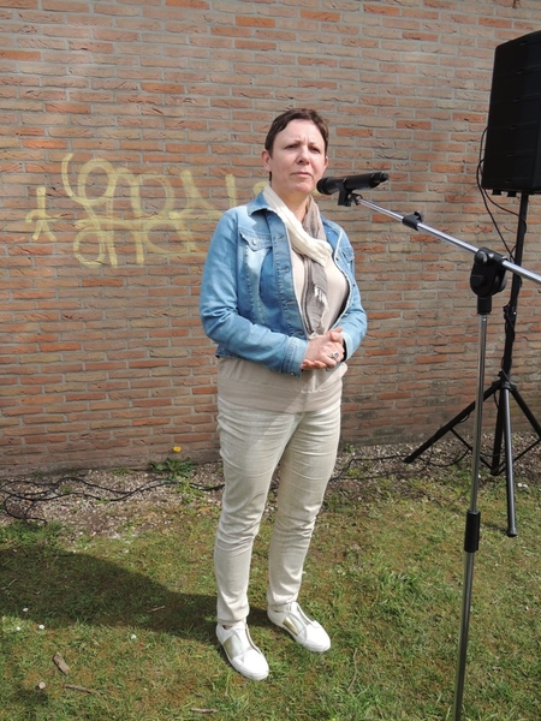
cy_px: 360
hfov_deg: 46.8
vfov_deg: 60.0
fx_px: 625
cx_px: 270
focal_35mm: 30
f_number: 3.1
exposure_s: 1/640
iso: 100
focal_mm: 5.3
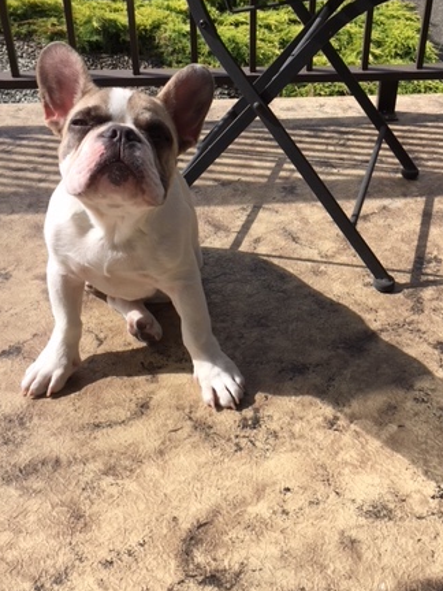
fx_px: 734
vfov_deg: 43.5
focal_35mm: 43
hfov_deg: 33.4
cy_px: 223
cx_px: 275
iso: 25
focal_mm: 4.15
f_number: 2.2
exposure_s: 1/1304
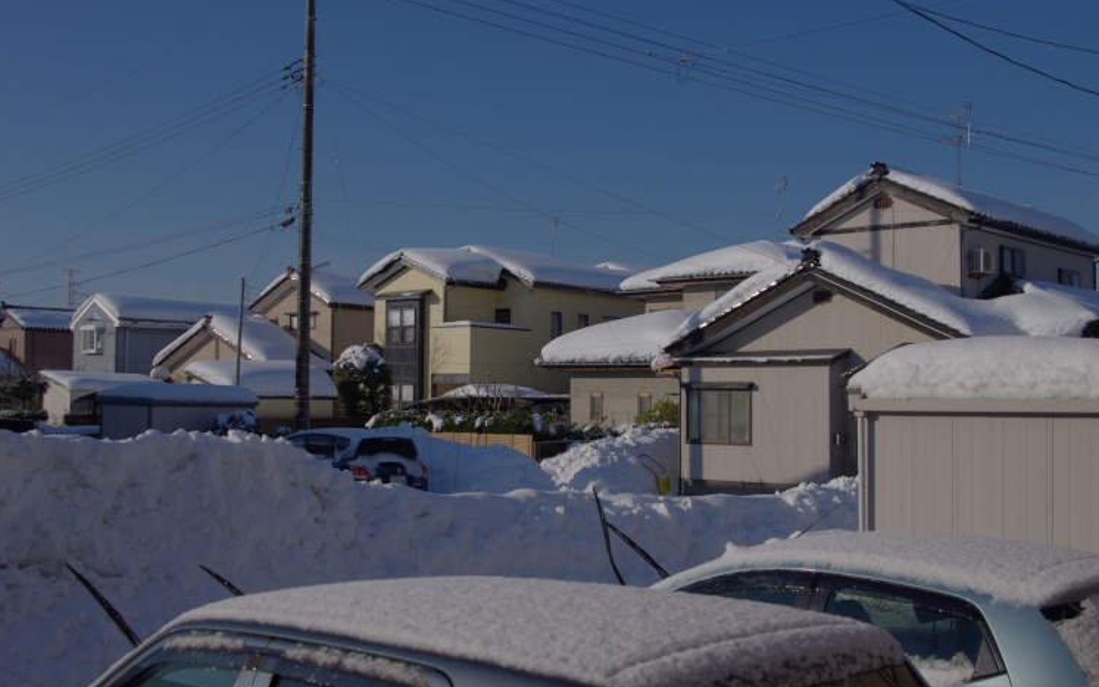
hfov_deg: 46.2
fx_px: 1288
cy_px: 330
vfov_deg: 29.9
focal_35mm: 43
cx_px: 549
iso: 100
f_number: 5
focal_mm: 28
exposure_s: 1/2000
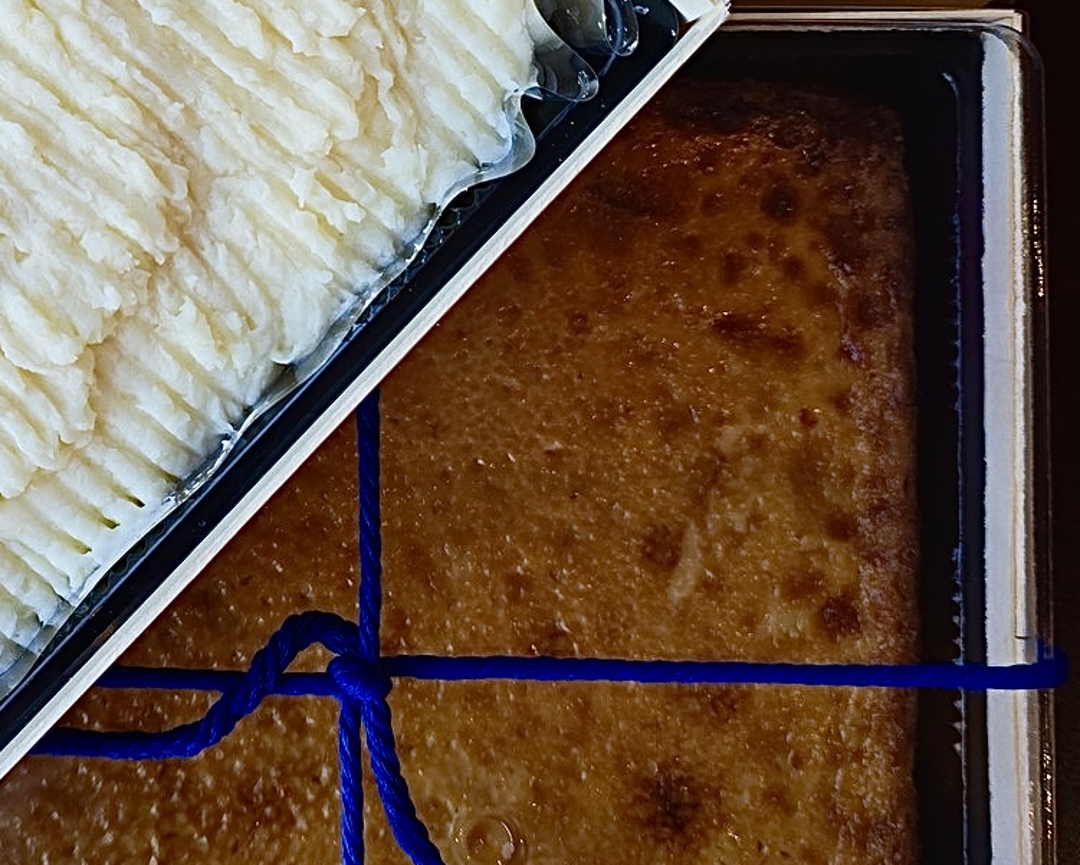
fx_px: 1630
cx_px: 230
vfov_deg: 29.0
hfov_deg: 35.6
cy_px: 161
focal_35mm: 51
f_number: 1.7
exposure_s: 1/120
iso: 80
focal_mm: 6.3
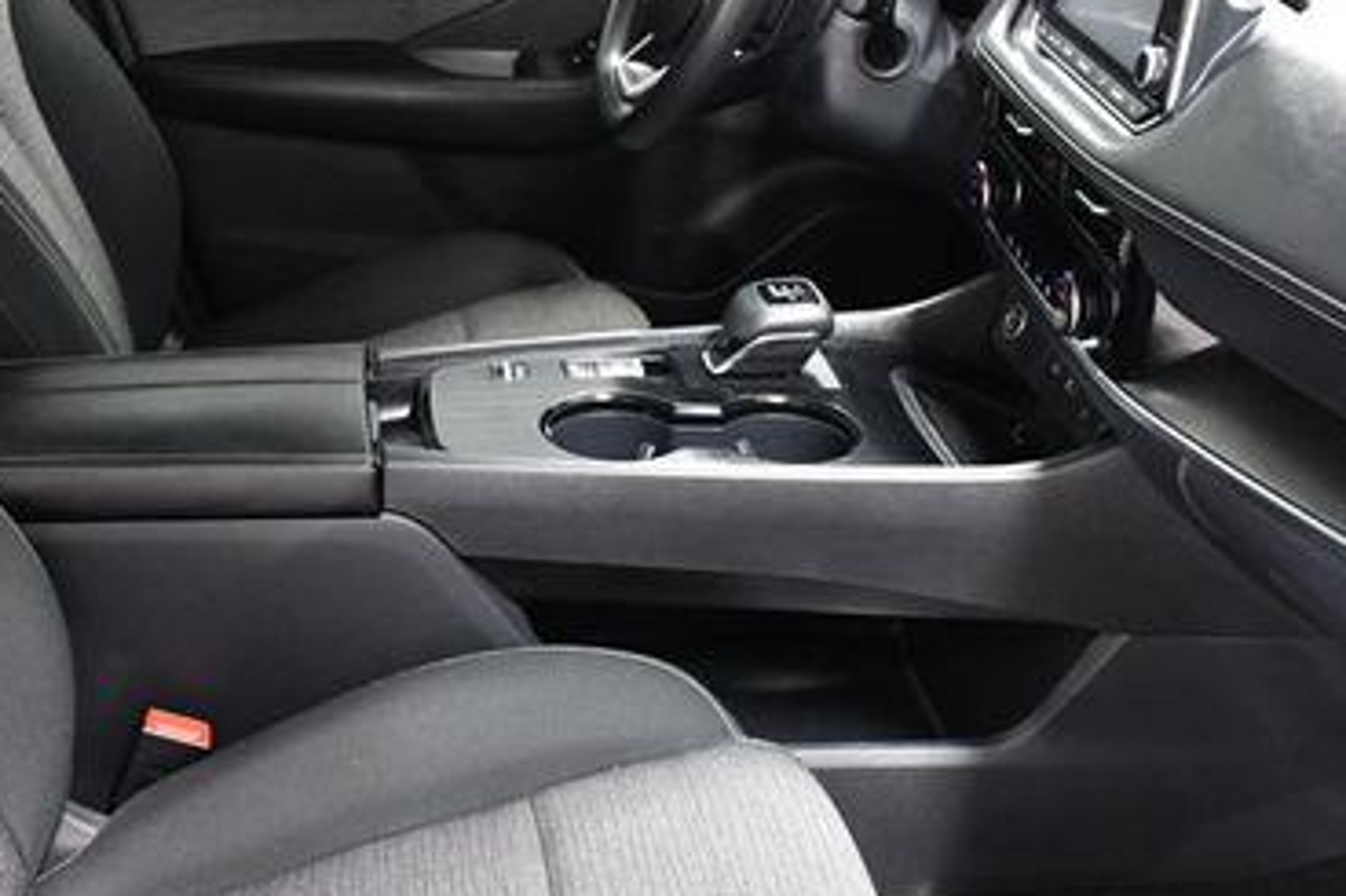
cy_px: 402
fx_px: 1756
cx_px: 508
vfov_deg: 28.6
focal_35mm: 47
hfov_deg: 41.6
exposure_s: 1/60
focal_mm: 18
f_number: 4
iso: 2500
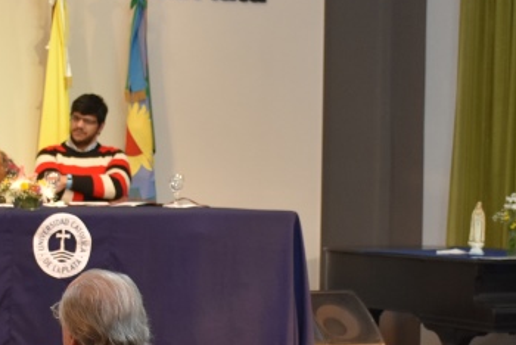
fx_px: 1699
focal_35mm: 118
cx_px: 285
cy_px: 294
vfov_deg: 11.5
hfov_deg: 17.3
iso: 1100
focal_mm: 27
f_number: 4
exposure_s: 1/60
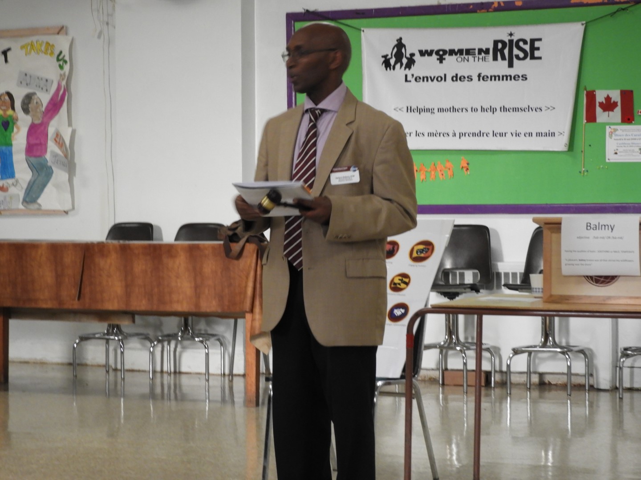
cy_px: 240
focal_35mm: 95
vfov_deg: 15.6
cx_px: 320
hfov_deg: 20.7
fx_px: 1759
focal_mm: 17
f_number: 4.8
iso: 400
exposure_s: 1/15
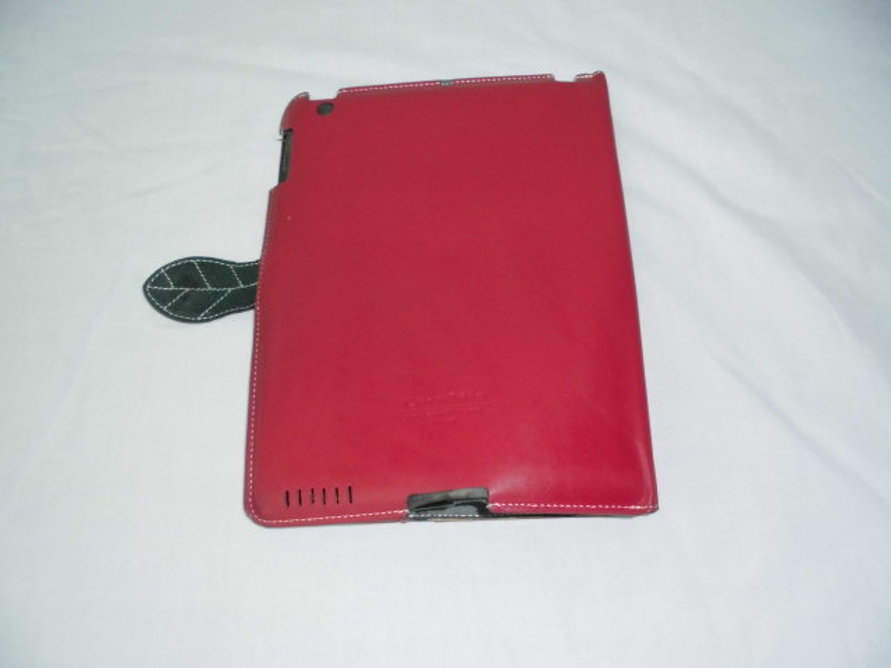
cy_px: 334
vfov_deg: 53.1
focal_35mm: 26
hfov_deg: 67.3
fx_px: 669
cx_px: 446
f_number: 3.5
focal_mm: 4.6
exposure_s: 1/60
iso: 400
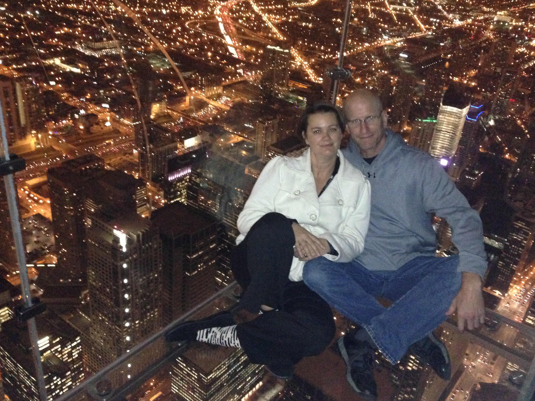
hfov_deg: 52.6
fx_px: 541
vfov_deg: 40.7
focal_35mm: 35
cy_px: 190
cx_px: 275
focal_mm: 4.12
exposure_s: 1/16
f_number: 2.4
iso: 640
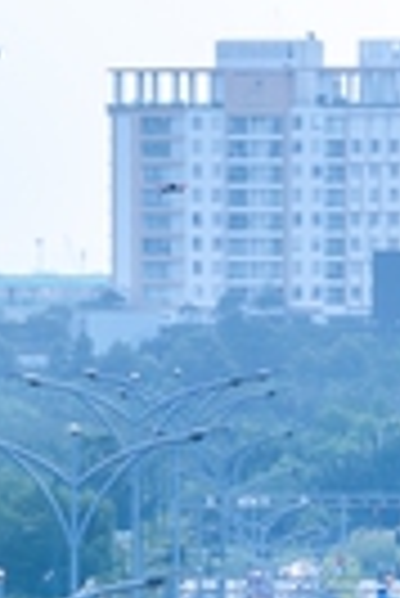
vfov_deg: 2.5
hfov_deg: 1.7
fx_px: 13780
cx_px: 422
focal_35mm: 829
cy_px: 989
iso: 110
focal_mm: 30.71
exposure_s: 1/40
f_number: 3.4
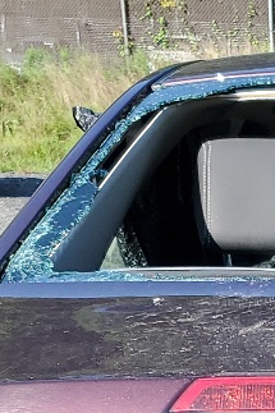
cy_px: 614
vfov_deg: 14.3
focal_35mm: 134
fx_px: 1537
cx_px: 462
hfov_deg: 9.8
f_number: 1.5
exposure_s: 1/1111
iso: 50
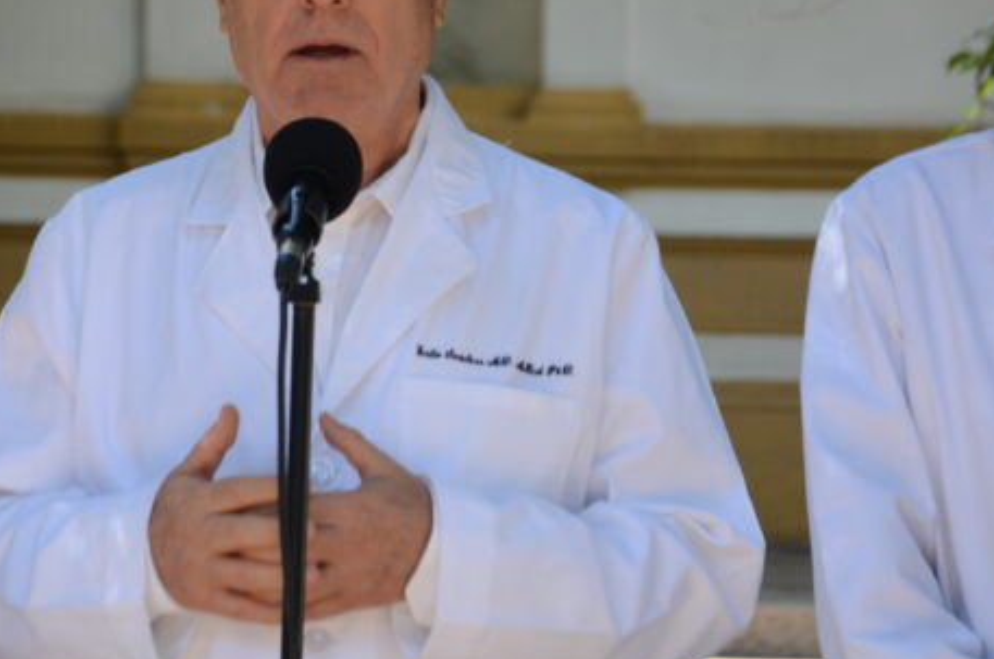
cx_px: 361
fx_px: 7300
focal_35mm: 265
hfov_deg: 7.8
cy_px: 162
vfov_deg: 5.2
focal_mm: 105
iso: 800
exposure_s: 1/250
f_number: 13
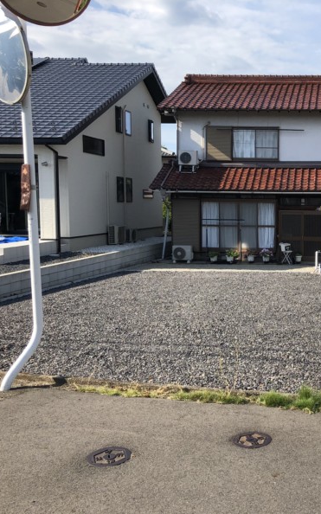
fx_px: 560
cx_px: 315
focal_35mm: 40
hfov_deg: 30.0
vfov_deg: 49.3
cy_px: 258
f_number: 1.8
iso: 20
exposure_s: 1/1263
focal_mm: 3.99
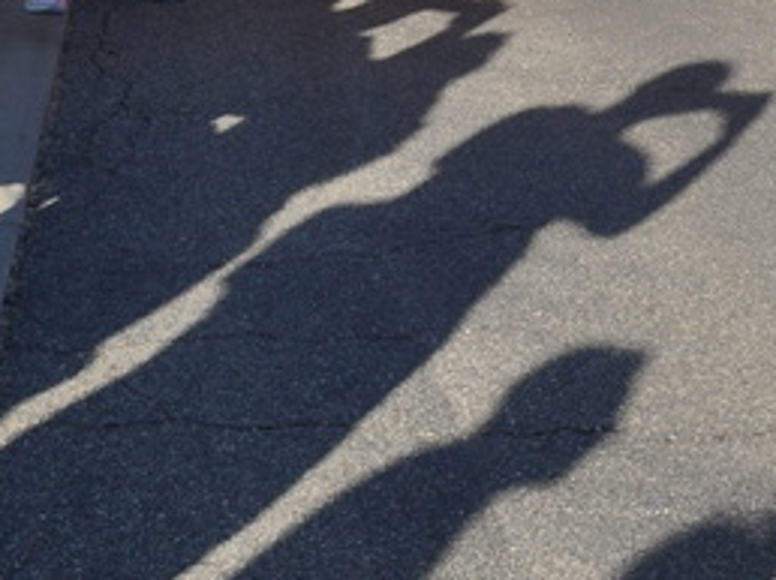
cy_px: -295
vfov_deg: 13.5
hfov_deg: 19.0
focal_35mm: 103
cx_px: 565
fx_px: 2307
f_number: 9
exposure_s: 1/320
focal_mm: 18
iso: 200
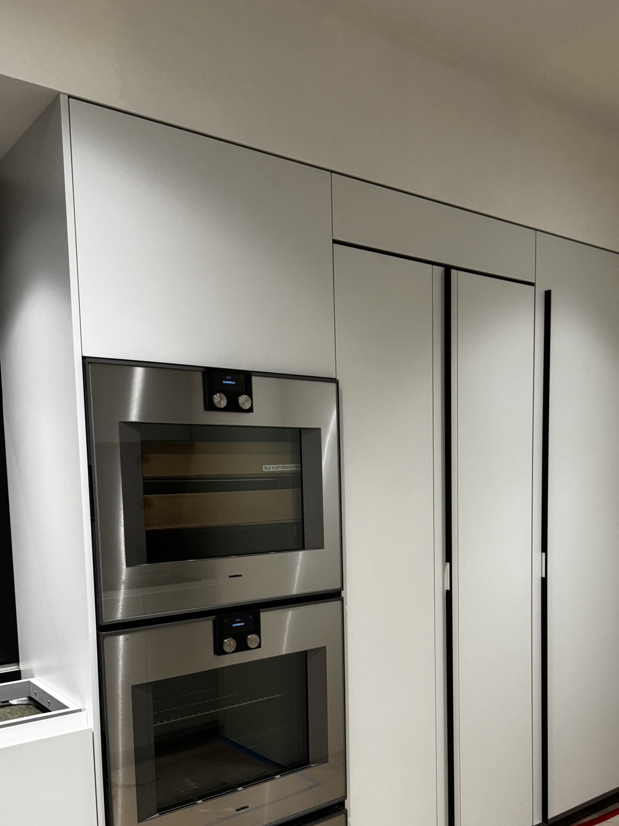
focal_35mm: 32
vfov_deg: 55.8
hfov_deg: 43.8
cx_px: 393
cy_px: 542
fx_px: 763
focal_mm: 6.86
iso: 320
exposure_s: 1/60
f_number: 1.78
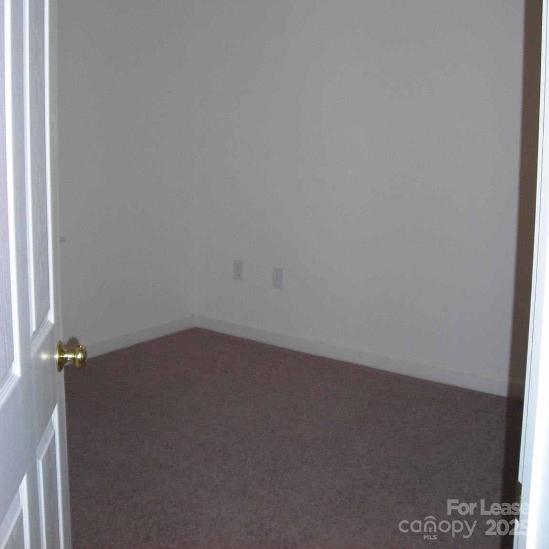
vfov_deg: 37.1
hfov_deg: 37.6
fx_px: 807
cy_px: 182
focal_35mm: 45
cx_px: 275
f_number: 3.2
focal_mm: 6.3
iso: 130
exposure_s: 1/60
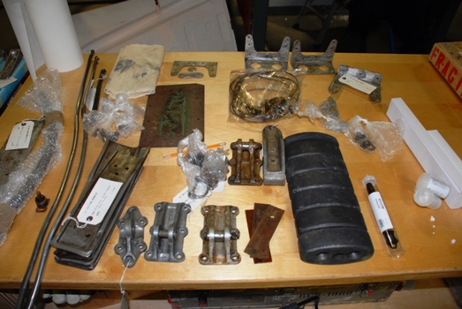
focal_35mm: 27
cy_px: 154
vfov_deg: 48.0
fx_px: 347
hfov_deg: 67.3
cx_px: 231
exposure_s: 1/60
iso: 200
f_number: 4
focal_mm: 18
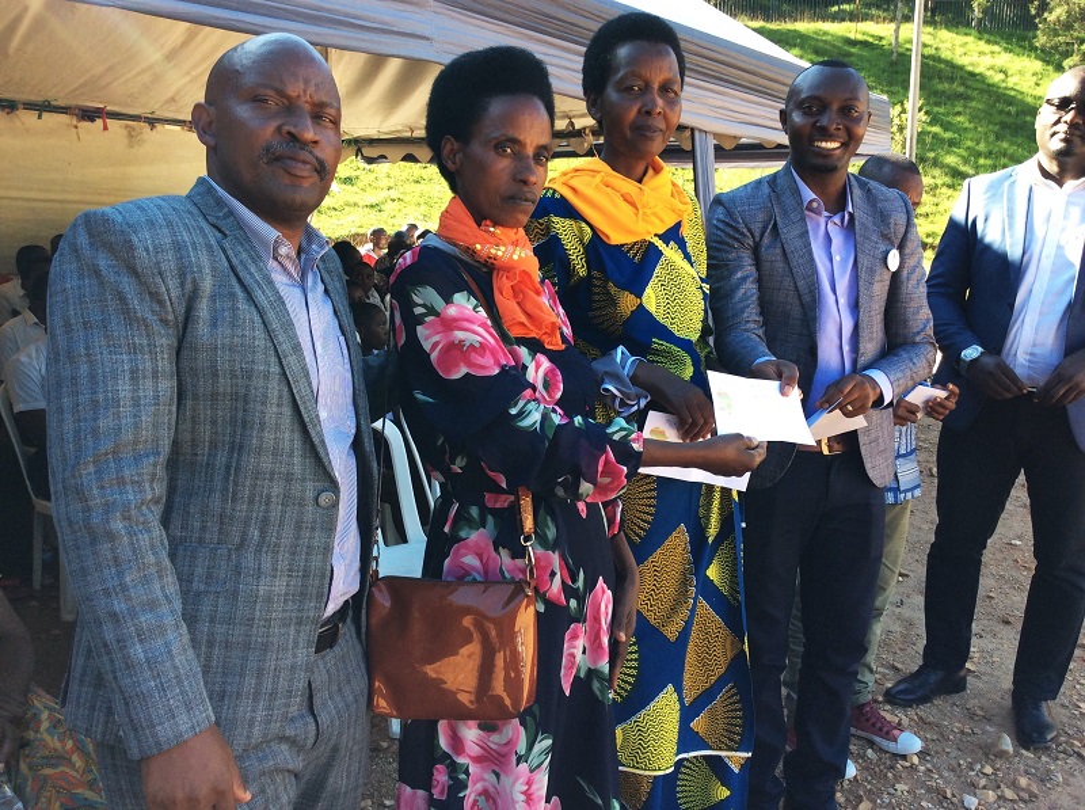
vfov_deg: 44.0
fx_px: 1001
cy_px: 405
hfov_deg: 56.9
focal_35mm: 32
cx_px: 542
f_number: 2.4
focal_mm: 3.3
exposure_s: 1/150
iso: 32
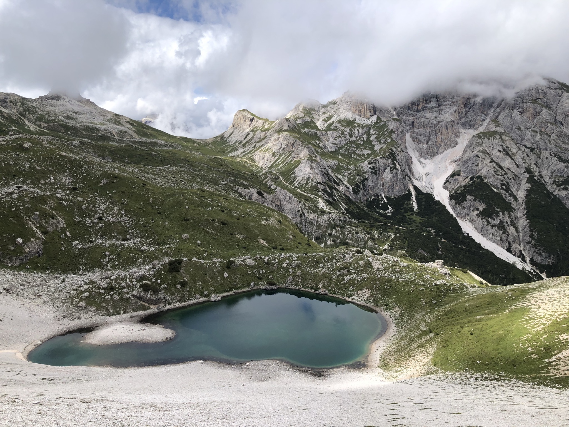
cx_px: 284
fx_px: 460
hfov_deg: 63.4
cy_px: 214
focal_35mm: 28
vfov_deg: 49.7
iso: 20
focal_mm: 3.99
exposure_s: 1/1779
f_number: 1.8
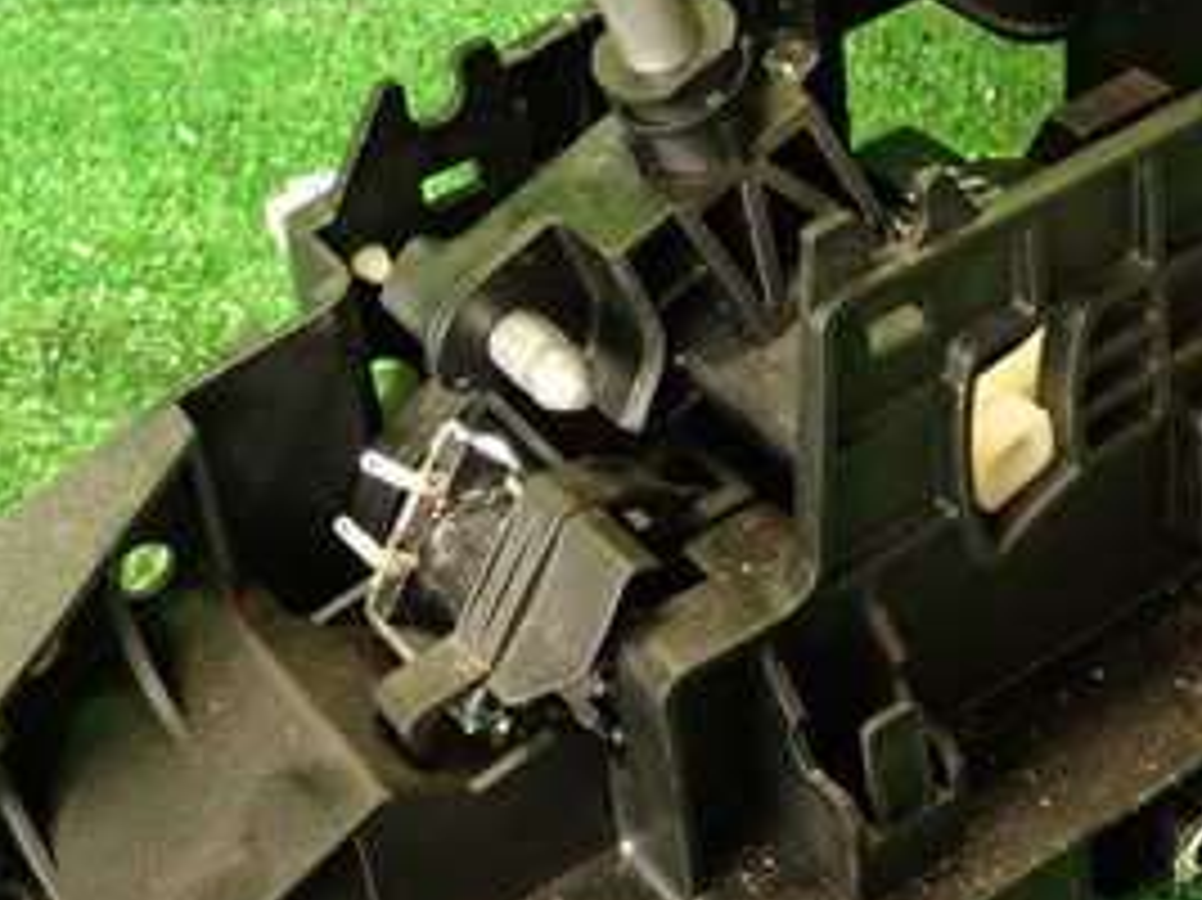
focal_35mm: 72
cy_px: 306
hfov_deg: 27.0
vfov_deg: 20.4
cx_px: 617
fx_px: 2499
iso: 400
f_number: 2.4
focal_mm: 5.79
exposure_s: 1/30
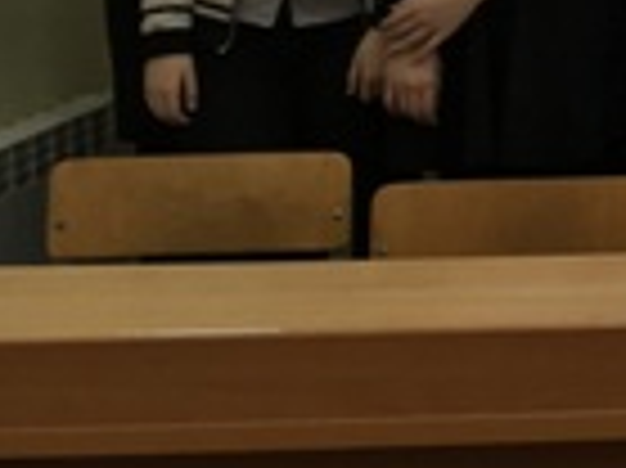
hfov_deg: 12.3
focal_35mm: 139
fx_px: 2512
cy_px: -256
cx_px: 1313
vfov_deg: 10.3
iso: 40
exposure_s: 1/100
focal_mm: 4.15
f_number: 2.2
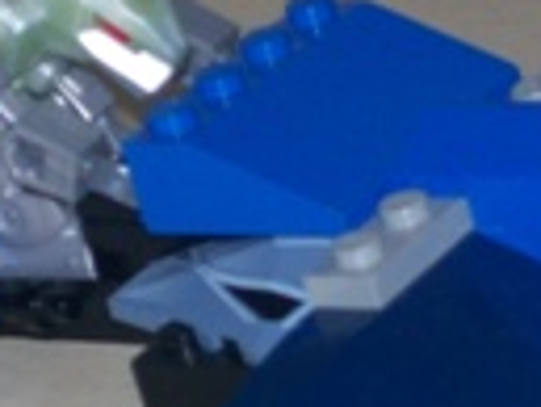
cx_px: 442
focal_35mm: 287
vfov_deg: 5.2
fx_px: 4490
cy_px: 269
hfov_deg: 6.9
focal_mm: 14.3
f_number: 4.3
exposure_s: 1/112
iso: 80
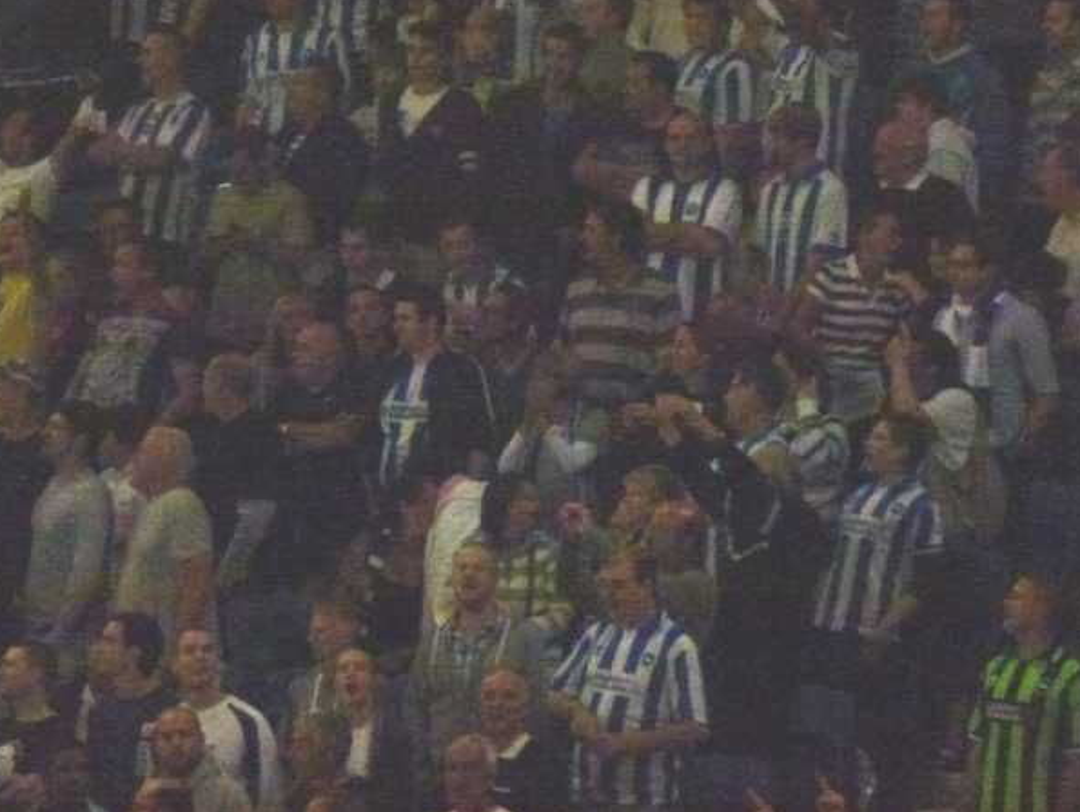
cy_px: 274
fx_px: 16109
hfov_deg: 3.8
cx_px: 481
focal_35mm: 516
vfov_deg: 2.9
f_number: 5.9
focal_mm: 68.8
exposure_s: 1/125
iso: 1600
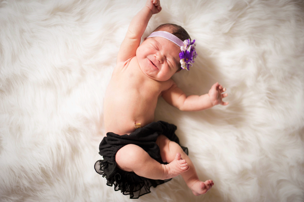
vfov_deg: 27.0
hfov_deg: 39.6
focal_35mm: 50
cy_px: 101
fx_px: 422
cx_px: 152
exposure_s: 1/100
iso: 250
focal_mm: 50
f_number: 1.6
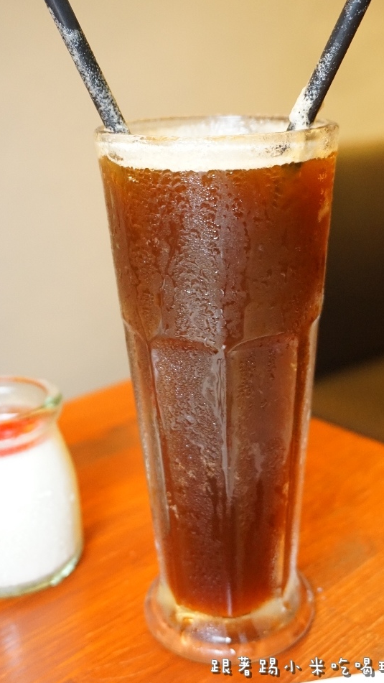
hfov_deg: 27.1
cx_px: 230
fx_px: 796
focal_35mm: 44
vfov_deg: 46.4
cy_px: 320
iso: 2500
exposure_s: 1/60
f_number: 4.5
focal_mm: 26
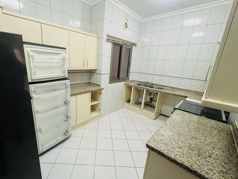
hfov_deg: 97.5
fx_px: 103
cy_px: 91
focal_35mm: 15
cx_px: 102
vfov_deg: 81.7
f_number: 1.8
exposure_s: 1/50
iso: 500
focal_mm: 1.57
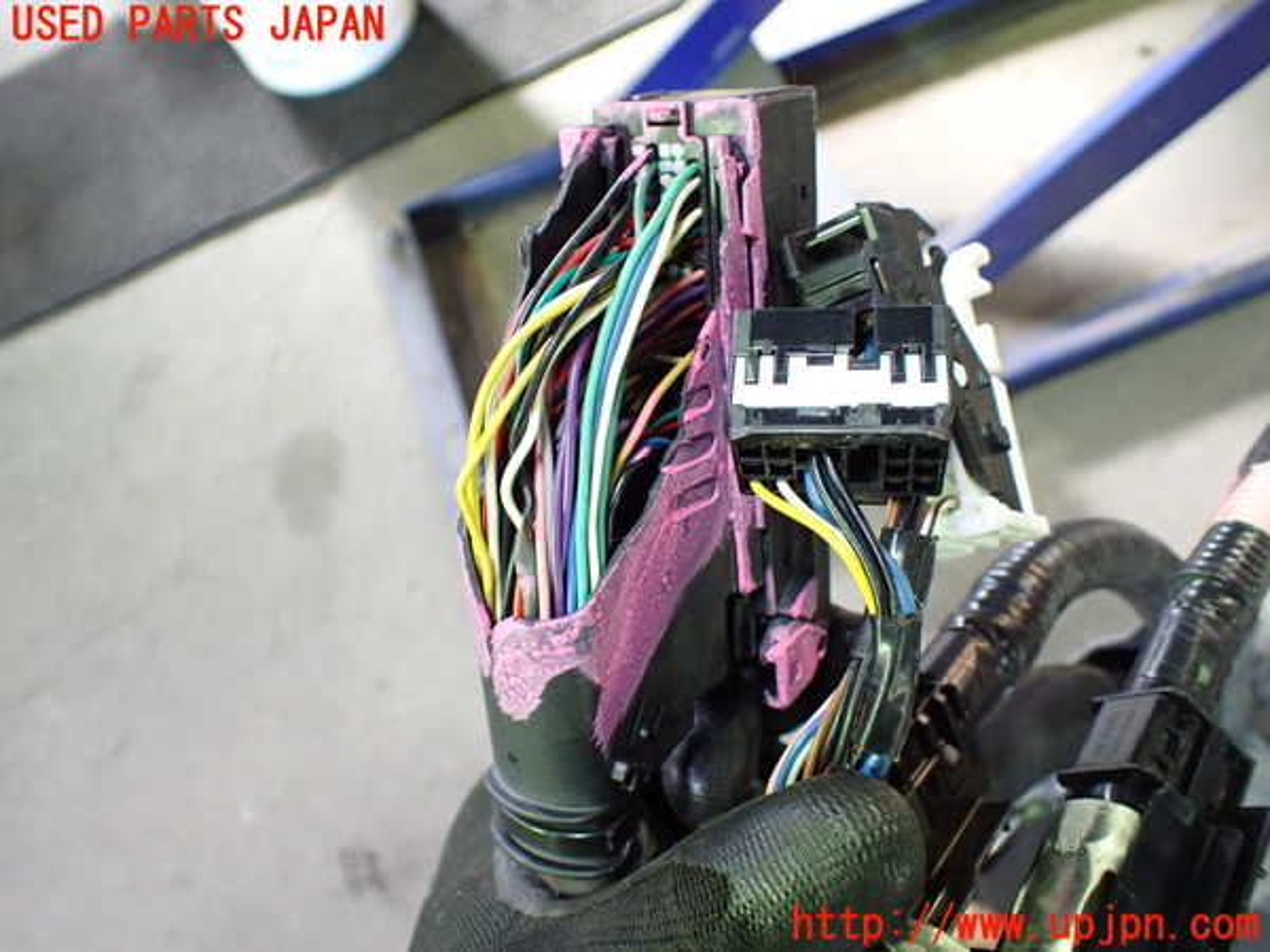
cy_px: 476
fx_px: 1101
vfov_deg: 46.8
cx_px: 635
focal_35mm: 30
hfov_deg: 60.0
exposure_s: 1/40
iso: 800
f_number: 2.3
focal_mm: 5.4
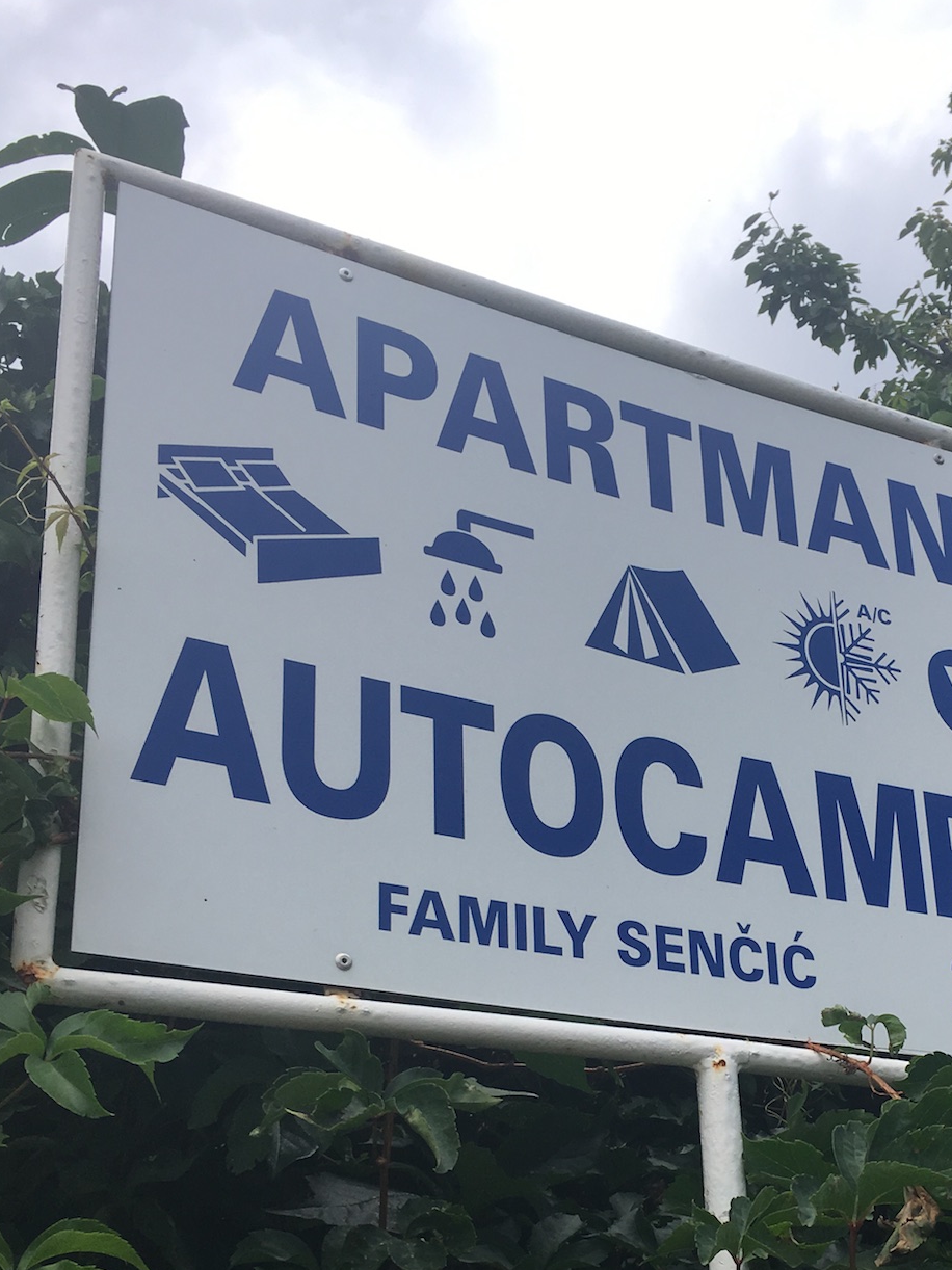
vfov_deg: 39.3
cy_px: 964
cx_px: 732
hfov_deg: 30.3
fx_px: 1724
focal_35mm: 47
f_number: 2.2
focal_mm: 4.15
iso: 25
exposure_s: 1/1054
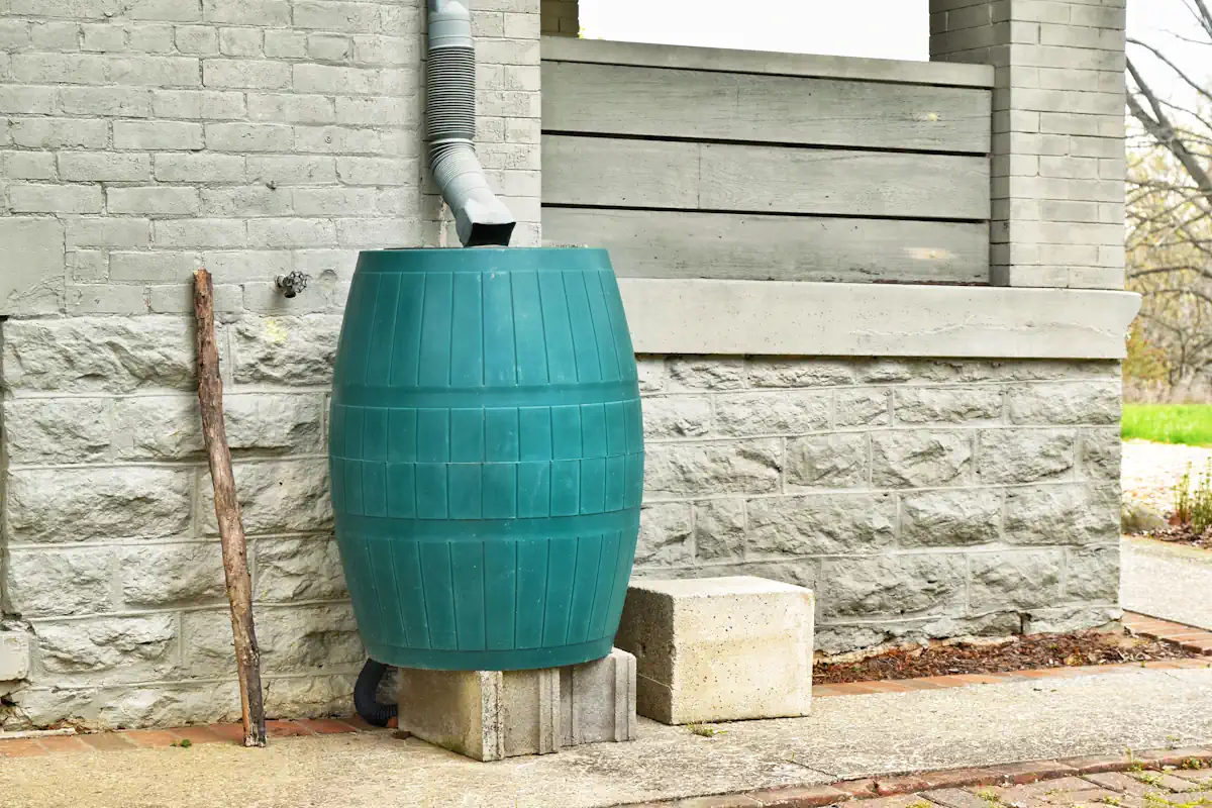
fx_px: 2424
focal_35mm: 72
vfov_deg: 18.9
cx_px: 606
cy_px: 404
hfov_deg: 28.1
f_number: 6.3
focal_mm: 48
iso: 320
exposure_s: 1/80
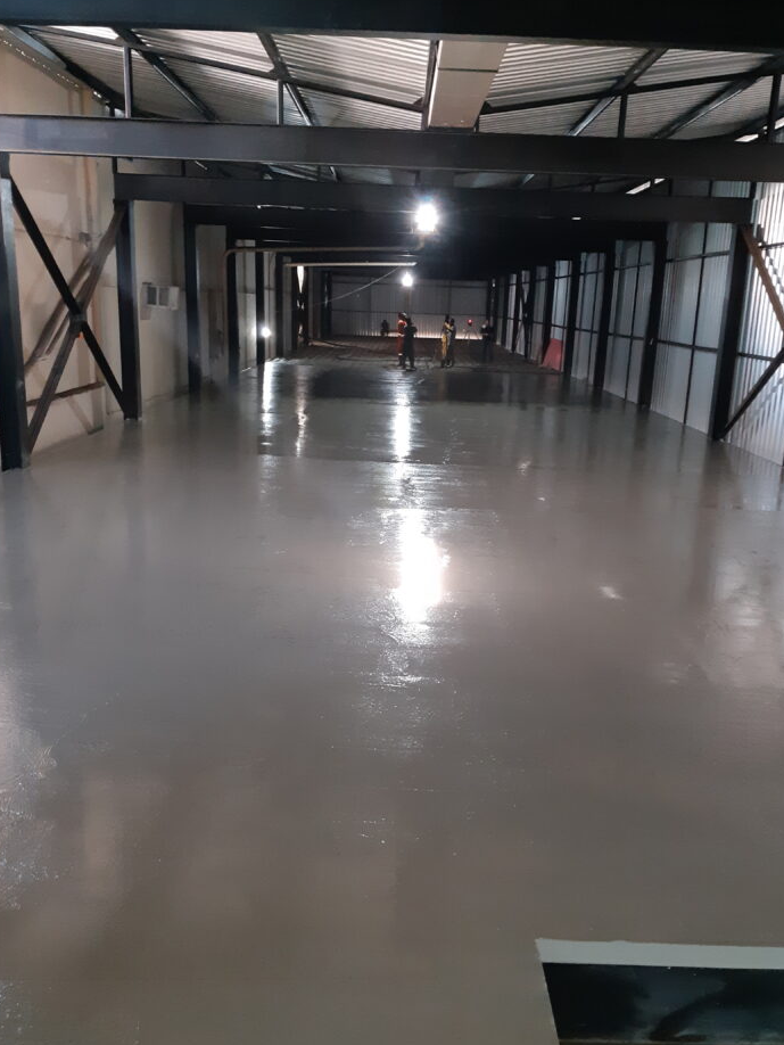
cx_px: 406
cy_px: 538
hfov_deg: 48.2
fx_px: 875
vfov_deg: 61.6
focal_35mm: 29
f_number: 1.7
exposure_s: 1/24
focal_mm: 3.93
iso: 500
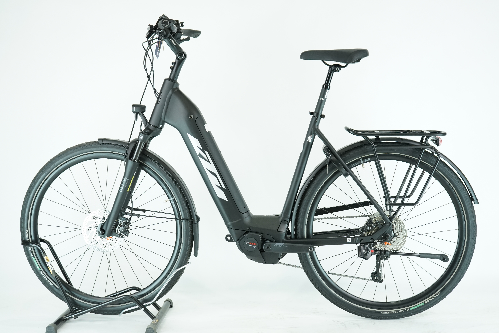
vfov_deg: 25.5
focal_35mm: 53
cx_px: 250
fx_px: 735
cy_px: 166
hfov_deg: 37.5
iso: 1600
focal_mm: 53
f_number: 5
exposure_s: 1/200
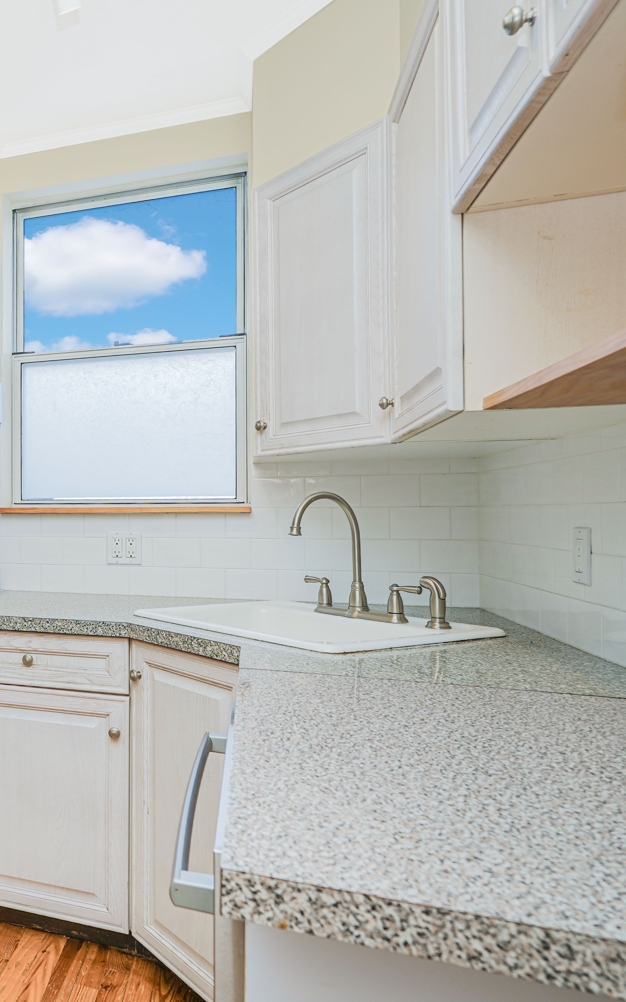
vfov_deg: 70.9
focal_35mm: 26
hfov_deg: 39.6
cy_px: 497
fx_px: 704
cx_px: -55
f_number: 5.6
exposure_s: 1/60
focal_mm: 16.5
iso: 50
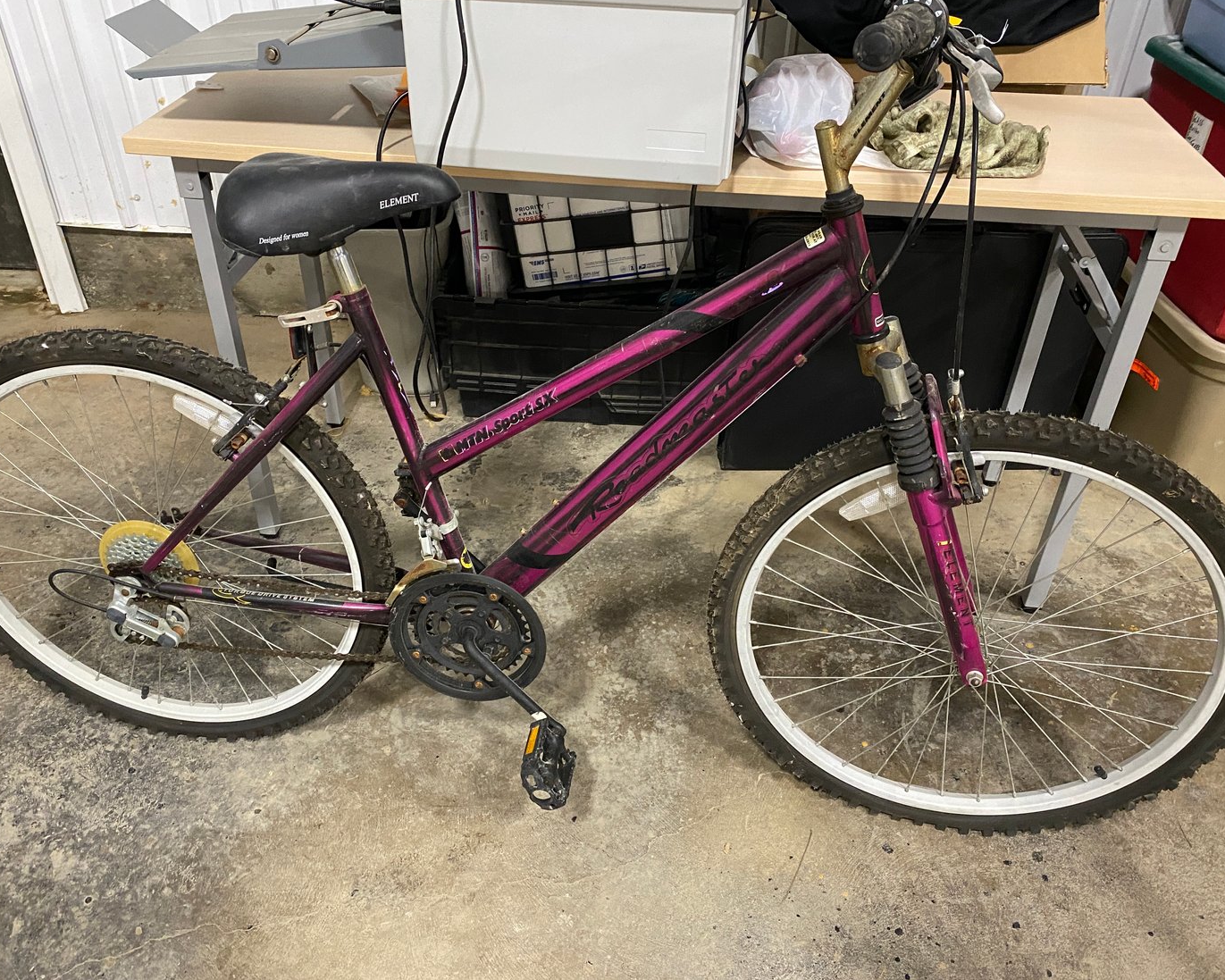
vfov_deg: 51.5
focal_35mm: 28
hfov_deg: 62.2
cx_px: 595
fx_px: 1015
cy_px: 474
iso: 500
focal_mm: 4.25
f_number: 1.8
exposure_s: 1/60
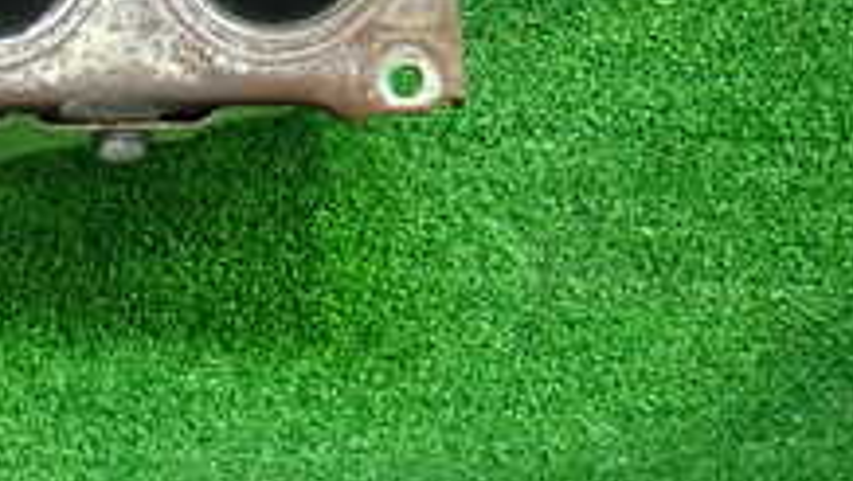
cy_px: 516
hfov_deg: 25.0
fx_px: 1698
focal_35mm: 75
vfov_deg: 15.7
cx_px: -211
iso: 500
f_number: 2
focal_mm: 4.5
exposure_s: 1/30
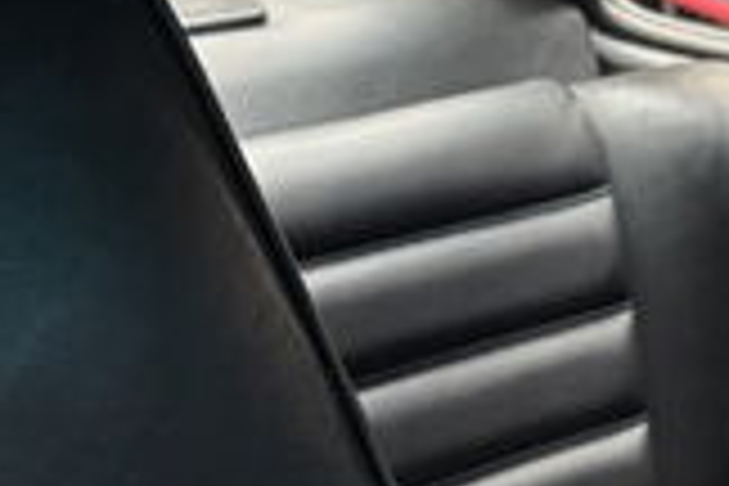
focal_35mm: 118
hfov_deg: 17.2
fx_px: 2389
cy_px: 364
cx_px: 612
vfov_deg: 11.6
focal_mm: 6.76
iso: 640
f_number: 1.78
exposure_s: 1/33
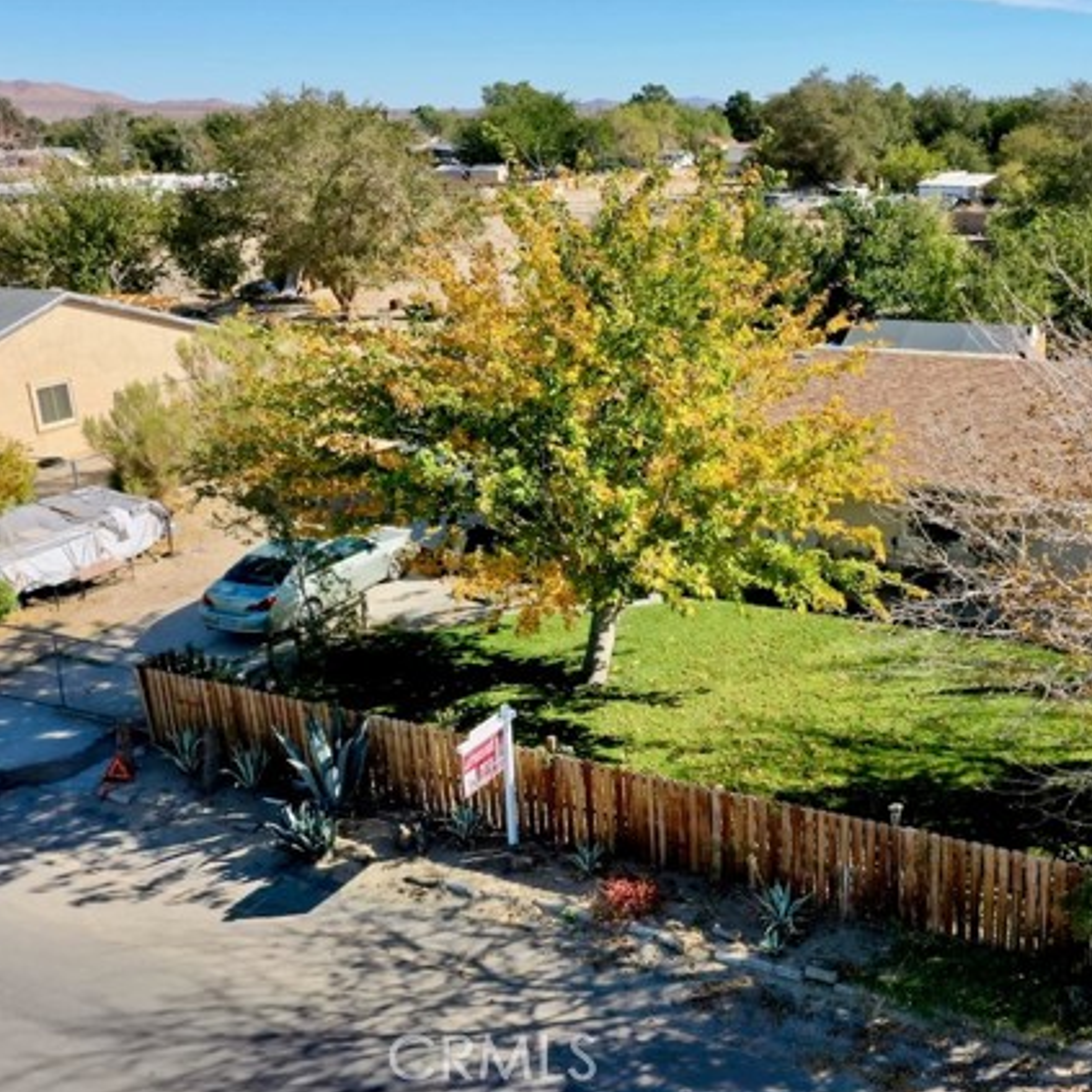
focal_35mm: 36
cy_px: 545
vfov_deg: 46.0
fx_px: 1285
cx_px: 782
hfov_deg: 44.9
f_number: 6.3
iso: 100
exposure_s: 1/500
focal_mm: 10.26
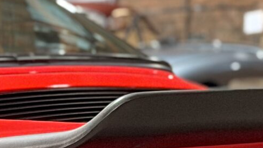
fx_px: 1918
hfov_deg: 7.8
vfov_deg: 4.4
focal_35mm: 275
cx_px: -54
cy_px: 228
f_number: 1.78
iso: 320
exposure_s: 1/33
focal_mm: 6.76
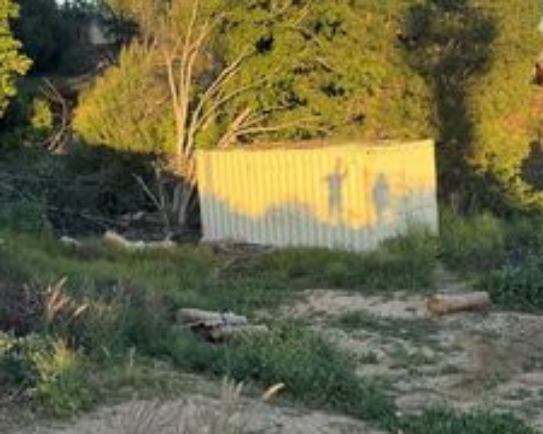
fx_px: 836
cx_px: 314
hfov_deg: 35.9
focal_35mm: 52
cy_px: 143
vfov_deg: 28.9
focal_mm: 6.76
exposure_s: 1/1131
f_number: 1.78
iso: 80
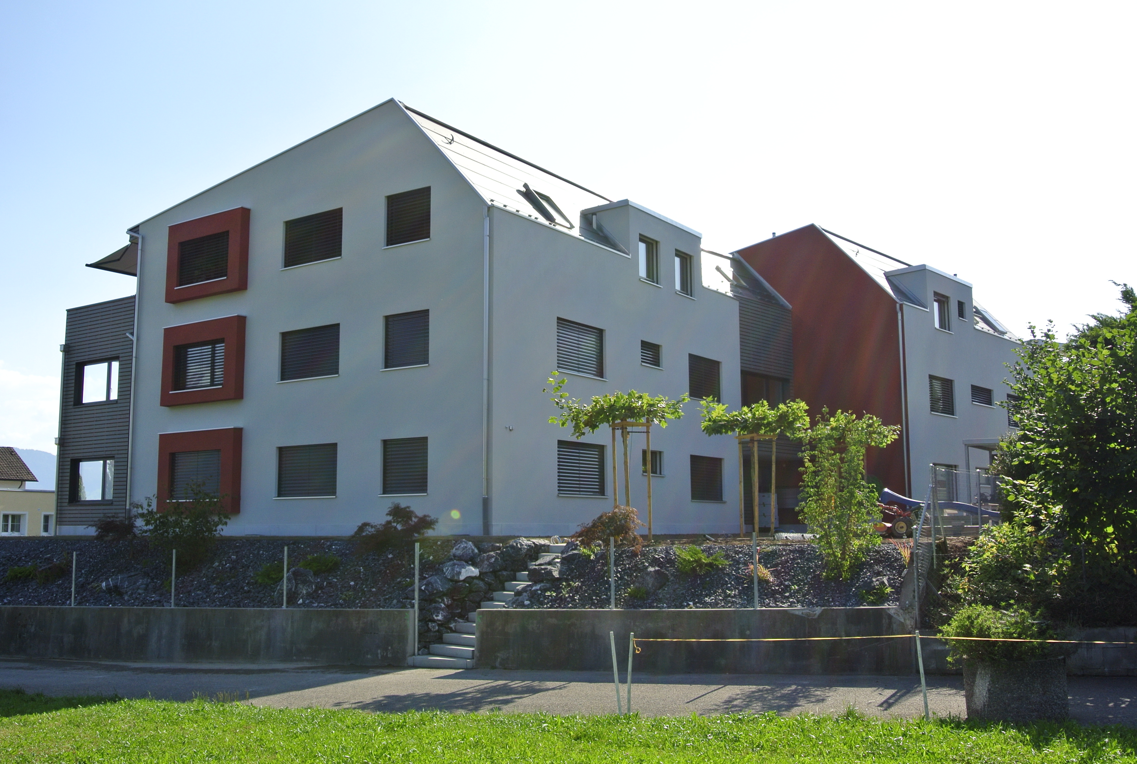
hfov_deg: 54.3
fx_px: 1108
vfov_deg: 38.0
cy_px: 382
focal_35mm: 35
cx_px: 568
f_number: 5.6
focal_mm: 13.1
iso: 100
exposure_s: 1/500
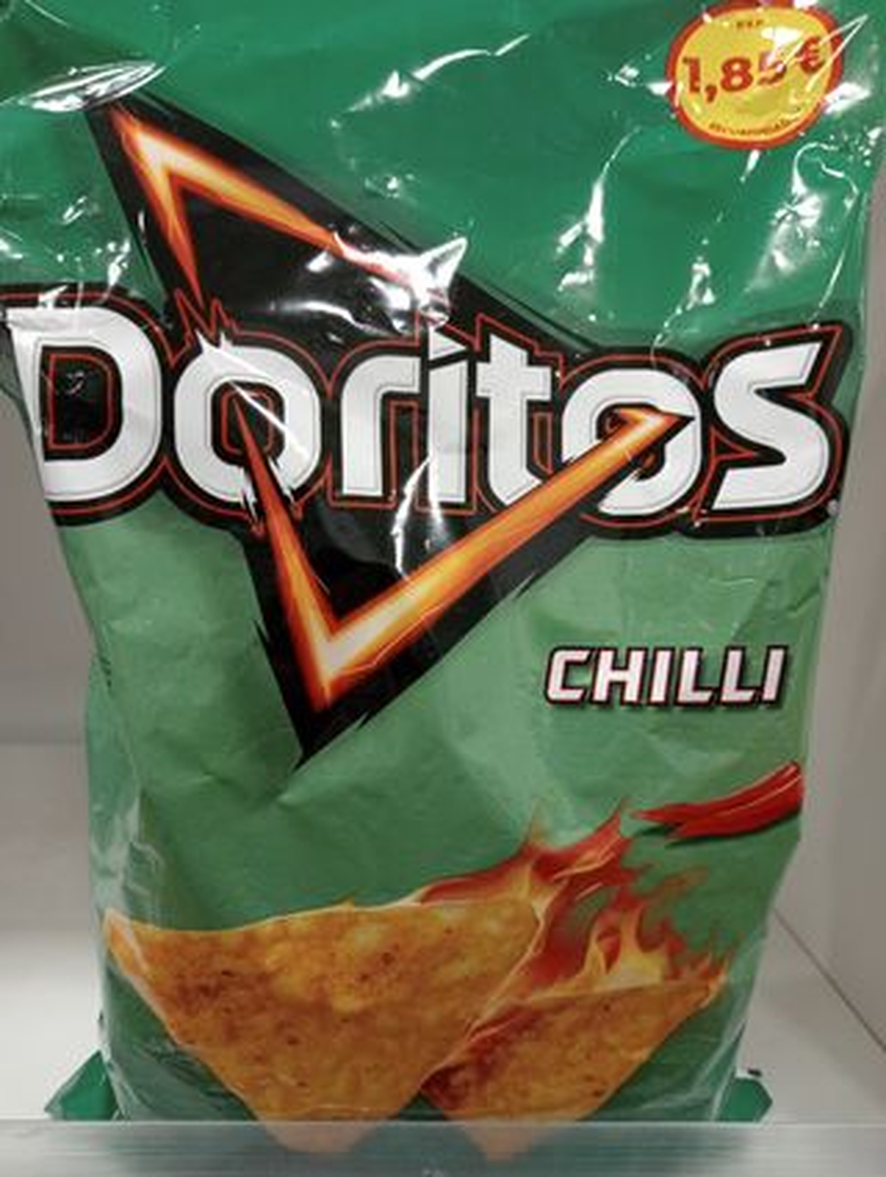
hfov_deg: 49.9
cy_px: 588
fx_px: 953
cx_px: 443
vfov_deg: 63.4
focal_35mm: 28
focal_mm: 4.04
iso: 631
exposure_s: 1/33.3
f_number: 1.8
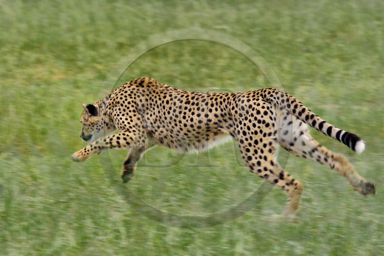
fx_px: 2133
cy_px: 128
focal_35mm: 200
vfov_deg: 6.9
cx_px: 192
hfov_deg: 10.3
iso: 400
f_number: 8
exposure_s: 1/400
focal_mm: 200
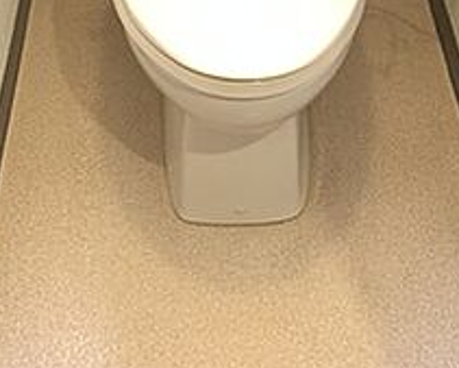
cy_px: -144
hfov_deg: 24.7
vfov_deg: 18.2
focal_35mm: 77
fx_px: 1047
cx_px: 226
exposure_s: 1/50
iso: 160
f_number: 1.8
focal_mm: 4.25
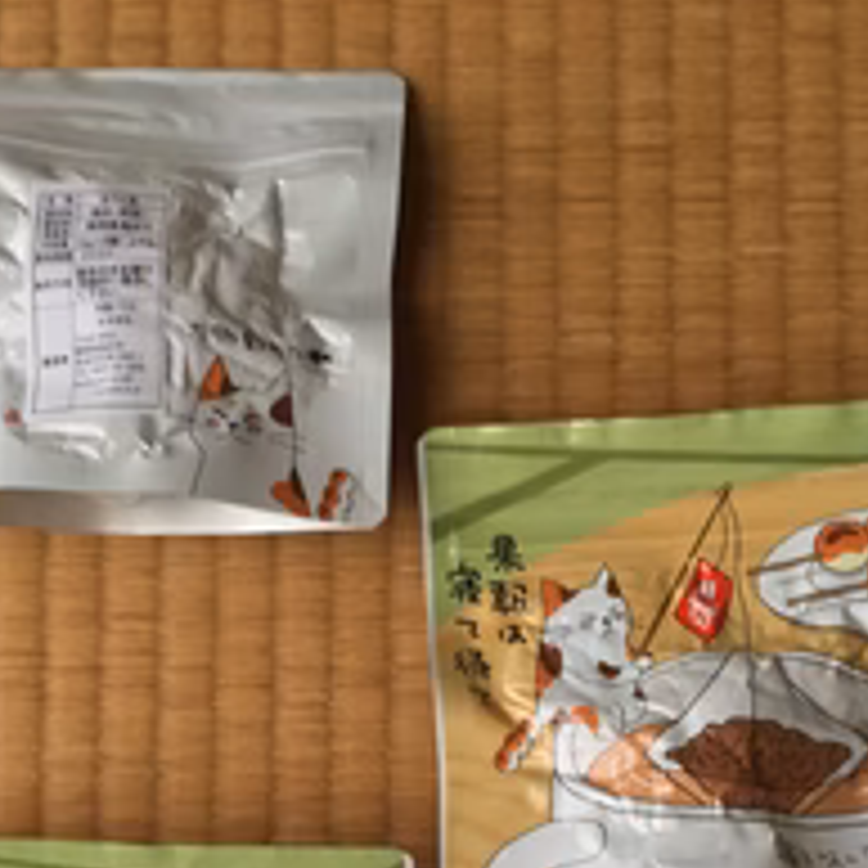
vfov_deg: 29.7
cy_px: 895
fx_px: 1504
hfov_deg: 32.2
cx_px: 418
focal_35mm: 53
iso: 200
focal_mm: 4.15
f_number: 2.2
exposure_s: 1/24
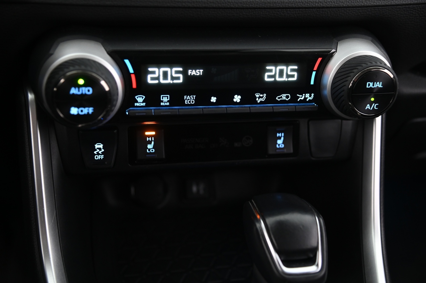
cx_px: 213
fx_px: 591
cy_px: 142
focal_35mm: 50
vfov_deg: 26.9
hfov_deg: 39.6
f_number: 4
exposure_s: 1/15
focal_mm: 50
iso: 2000
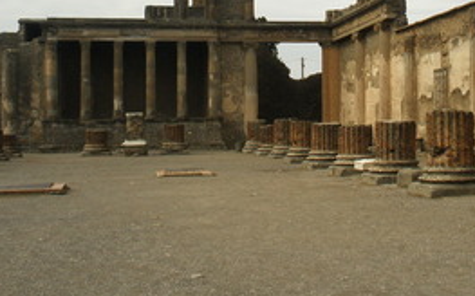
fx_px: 867
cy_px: 68
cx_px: 346
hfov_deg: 30.2
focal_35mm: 67
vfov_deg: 19.2
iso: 64
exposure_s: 1/125
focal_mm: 6.6
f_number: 10
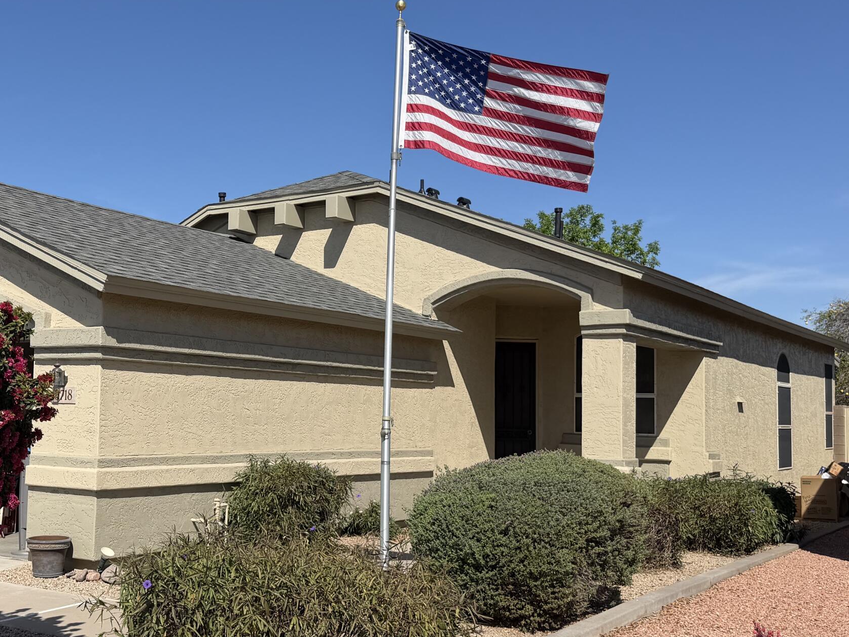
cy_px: 345
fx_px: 1055
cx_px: 225
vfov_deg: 33.6
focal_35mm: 43
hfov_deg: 42.6
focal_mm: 6.76
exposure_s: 1/6711
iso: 80
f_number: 1.78
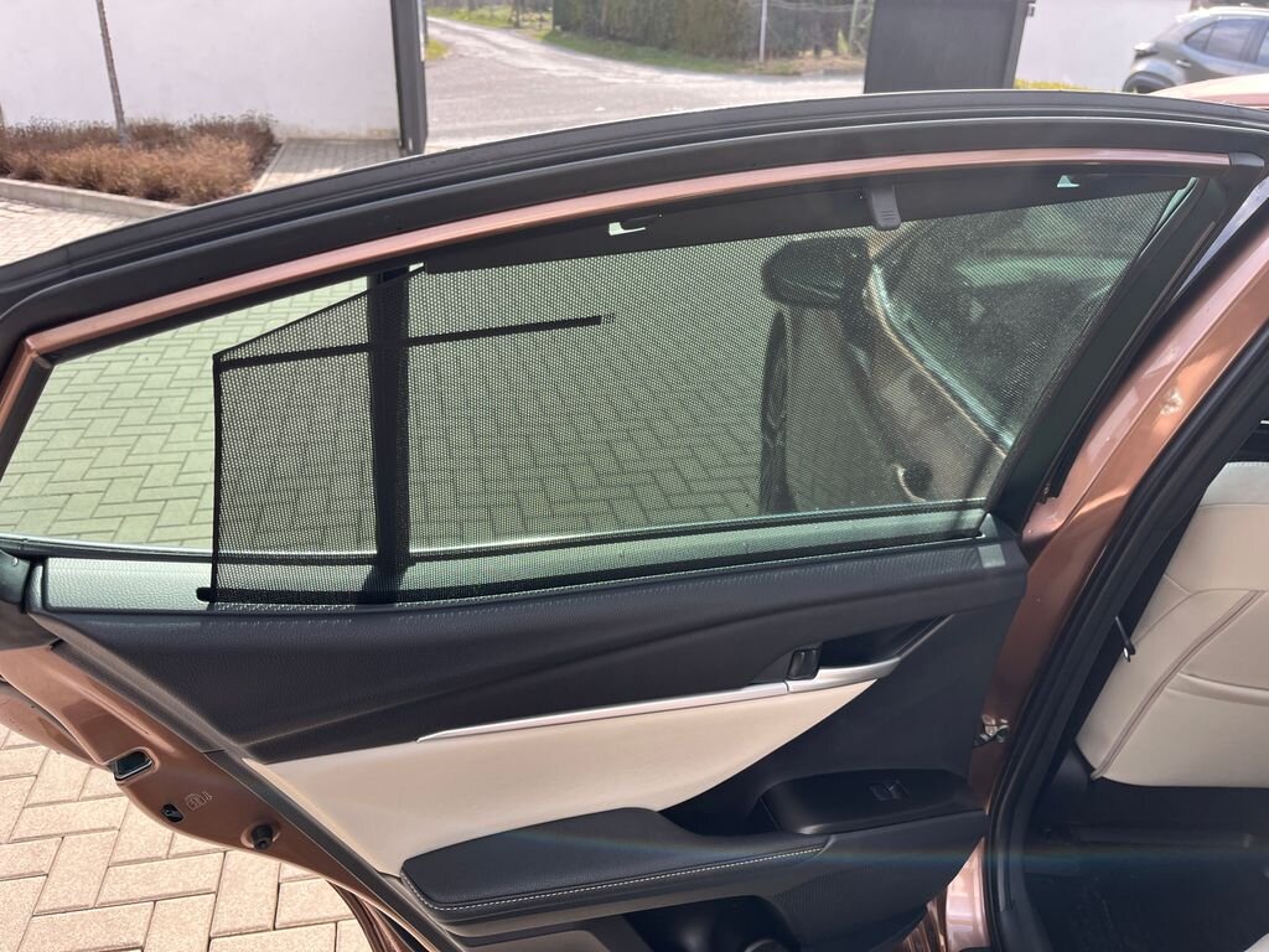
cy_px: 476
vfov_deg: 53.1
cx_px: 634
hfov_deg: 67.3
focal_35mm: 26
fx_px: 953
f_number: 1.6
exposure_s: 1/598
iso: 50
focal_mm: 5.1
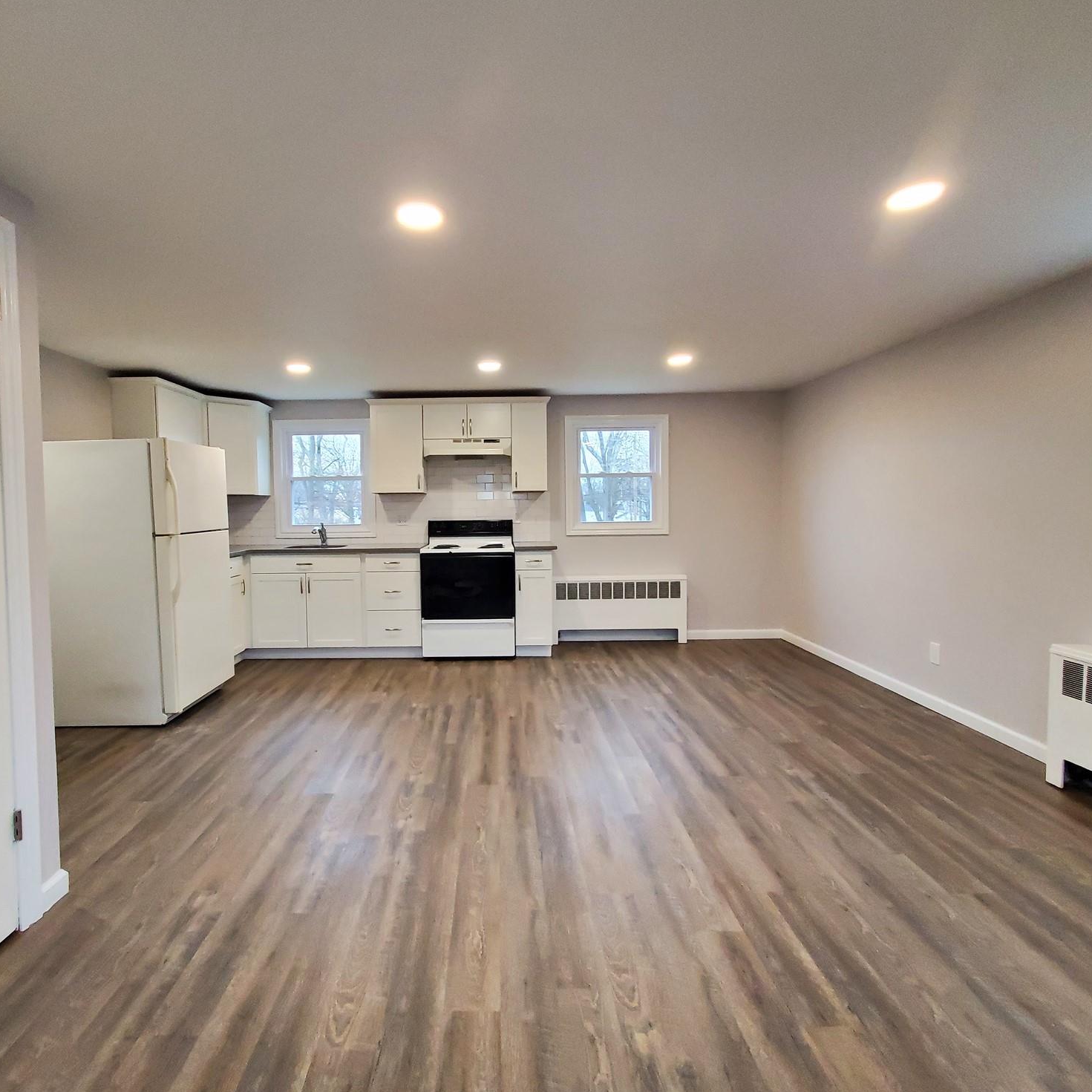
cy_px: 531
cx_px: 495
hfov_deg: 87.2
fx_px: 571
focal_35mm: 16
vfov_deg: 87.4
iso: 400
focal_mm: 1.8
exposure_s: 1/60
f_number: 2.2
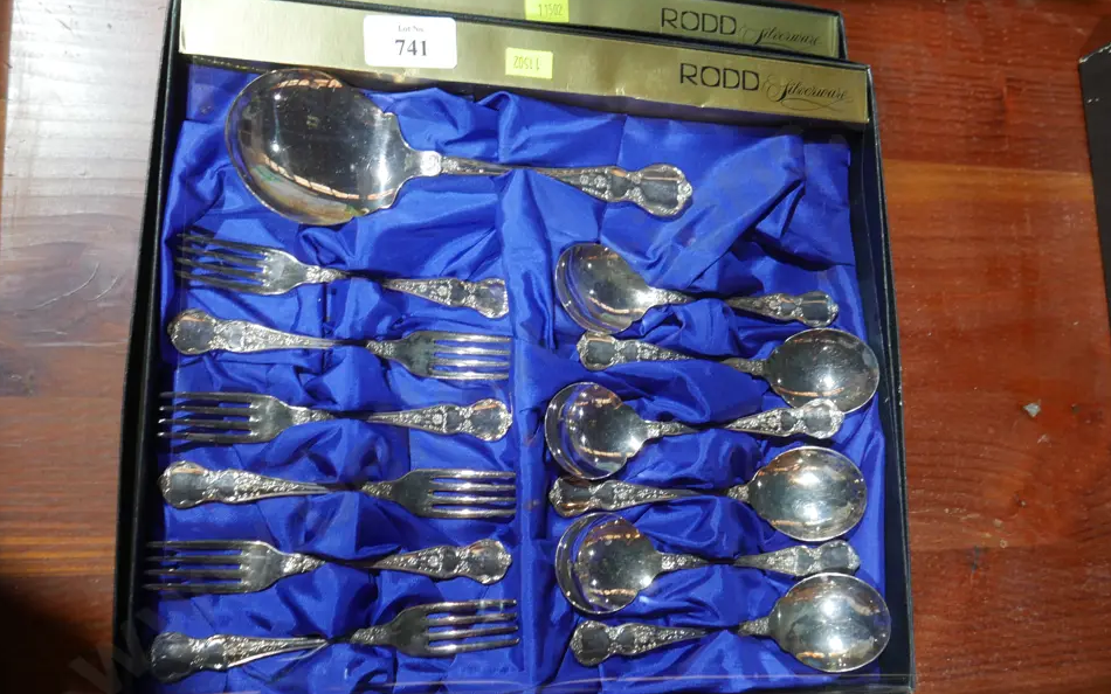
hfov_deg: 59.6
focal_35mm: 32
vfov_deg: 39.4
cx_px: 560
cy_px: 327
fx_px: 969
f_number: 4
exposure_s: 1/60
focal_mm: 14
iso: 400
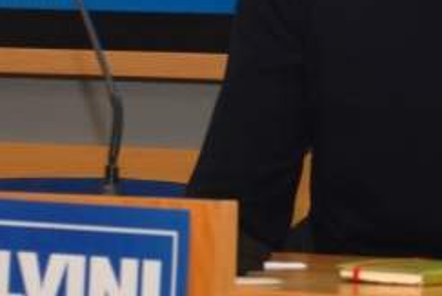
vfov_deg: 3.2
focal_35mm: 430
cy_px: -45
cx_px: 702
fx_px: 5289
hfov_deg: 4.7
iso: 200
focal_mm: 72
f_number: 7.1
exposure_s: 1/60
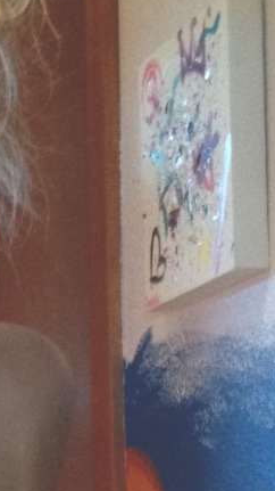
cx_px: 23
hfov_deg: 8.0
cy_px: 703
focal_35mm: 151
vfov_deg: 13.5
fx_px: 1960
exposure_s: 1/20
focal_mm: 4.28
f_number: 2.4
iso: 320
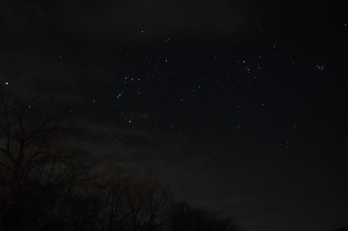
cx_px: 174
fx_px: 261
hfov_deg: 67.4
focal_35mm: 27
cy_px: 116
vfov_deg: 47.8
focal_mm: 18
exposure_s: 15
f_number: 3.5
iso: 3200
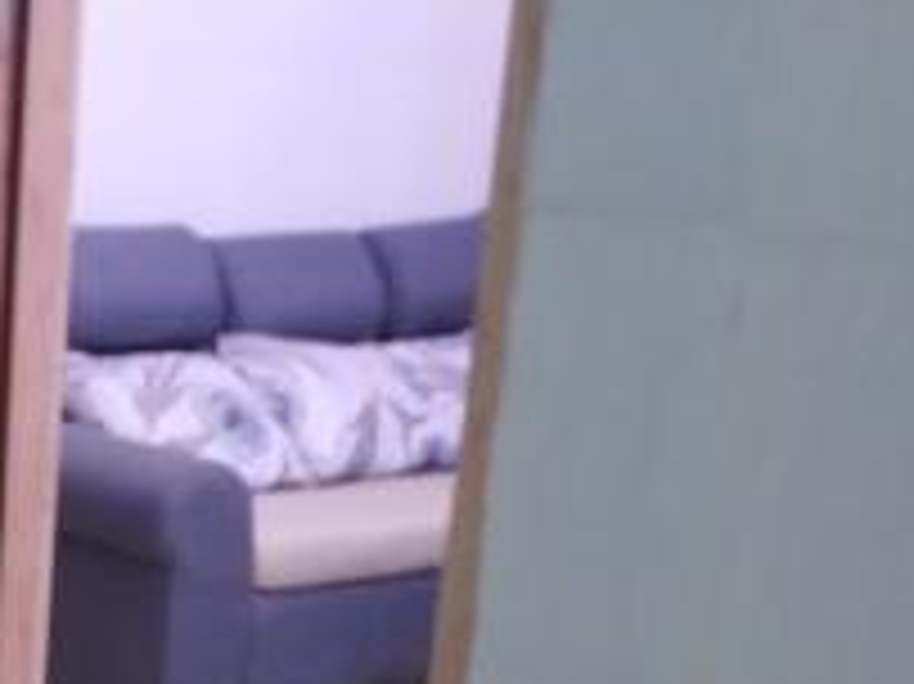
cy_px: 1341
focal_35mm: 126
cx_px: -149
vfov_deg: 10.8
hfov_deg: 15.2
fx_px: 3325
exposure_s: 1/25
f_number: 2
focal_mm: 4.5
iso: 444
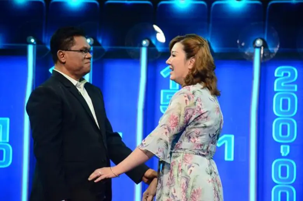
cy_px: 100
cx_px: 152
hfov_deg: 9.8
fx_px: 1763
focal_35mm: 210
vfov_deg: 6.5
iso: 3200
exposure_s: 1/250
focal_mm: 140
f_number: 5.6
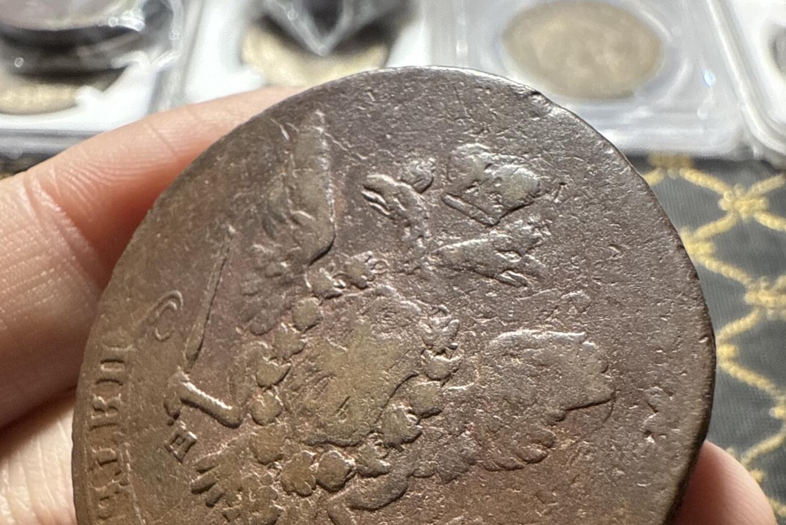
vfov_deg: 37.4
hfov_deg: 55.8
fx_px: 742
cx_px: 386
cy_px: 424
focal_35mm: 34
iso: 400
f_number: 2.2
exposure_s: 1/65
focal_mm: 2.22
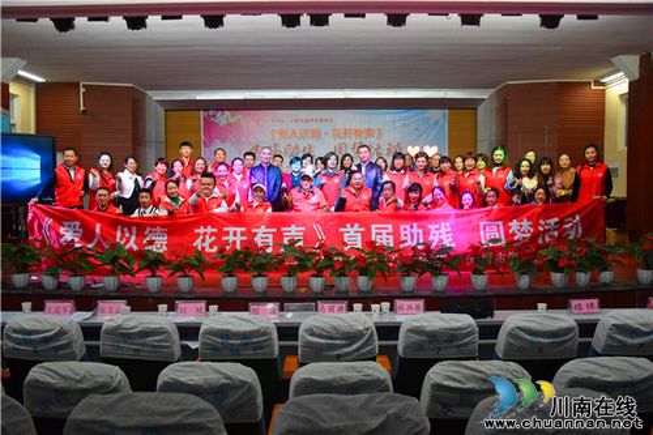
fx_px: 571
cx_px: 326
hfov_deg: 59.5
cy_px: 218
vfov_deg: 41.7
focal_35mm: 32
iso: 3200
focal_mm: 21
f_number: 3.8
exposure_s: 1/500
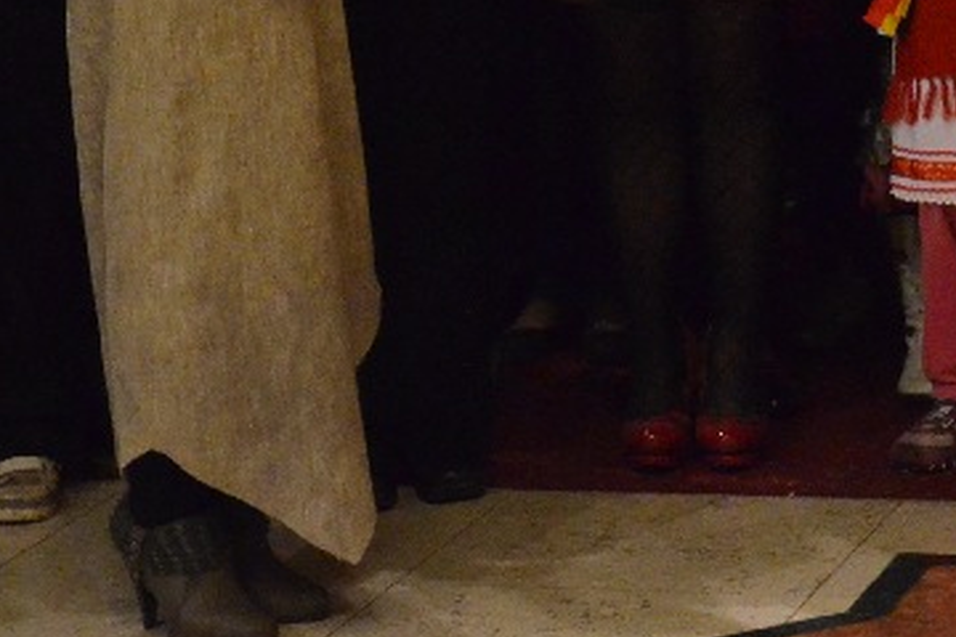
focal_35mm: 190
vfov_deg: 7.1
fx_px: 5045
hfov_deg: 10.7
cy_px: -281
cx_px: 1014
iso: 4000
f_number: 4.5
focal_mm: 38
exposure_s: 1/80
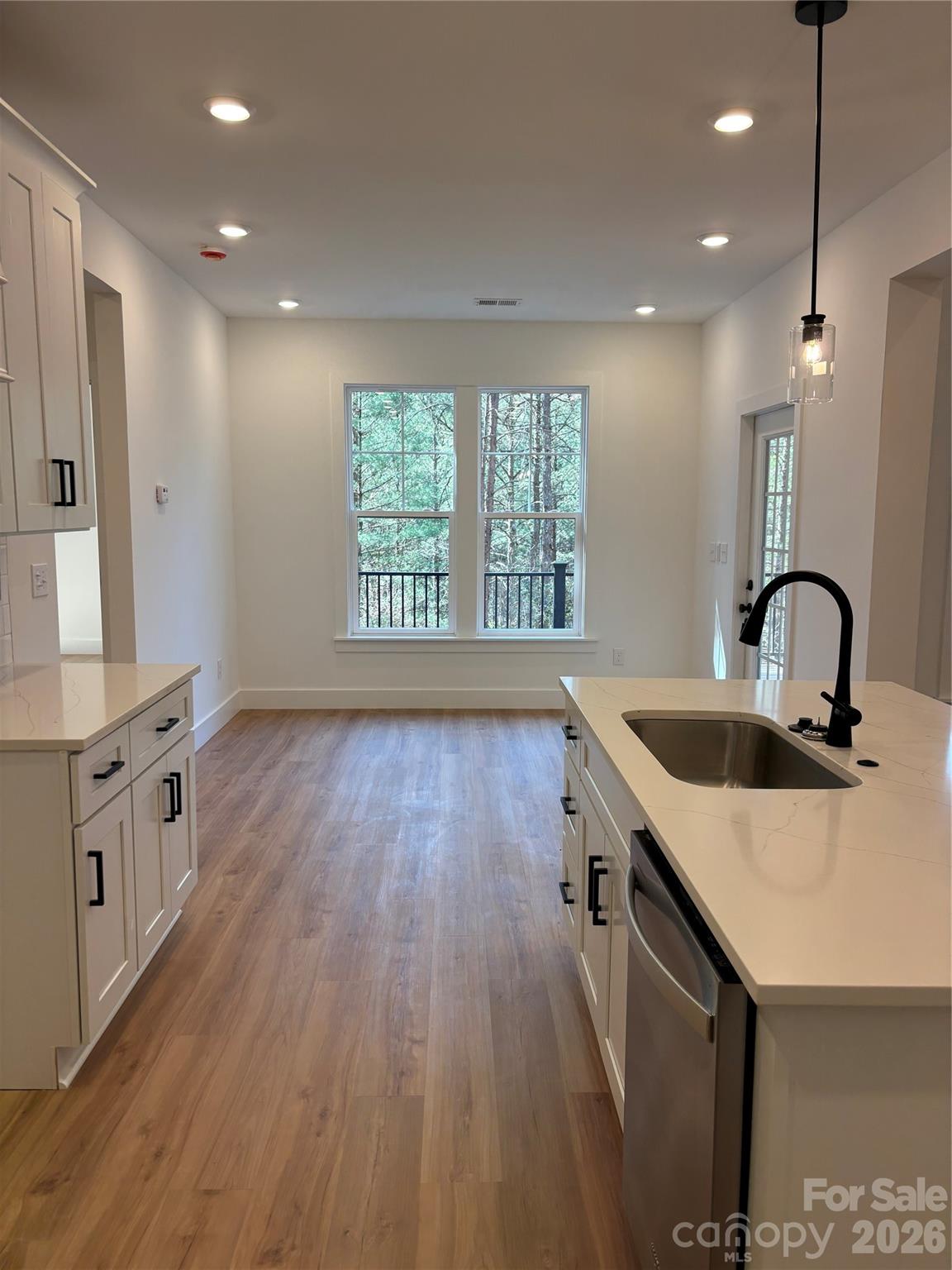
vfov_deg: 67.3
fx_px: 953
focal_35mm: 26
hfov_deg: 53.1
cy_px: 635
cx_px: 476
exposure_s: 1/120
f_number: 1.6
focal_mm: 5.96
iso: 64
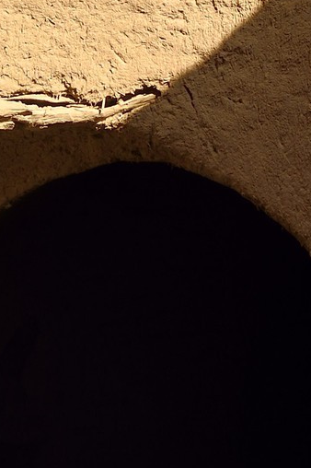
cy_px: -569
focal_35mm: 123
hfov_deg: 11.1
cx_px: 273
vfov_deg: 13.4
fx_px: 1596
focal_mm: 26
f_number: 10
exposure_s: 1/250
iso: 200
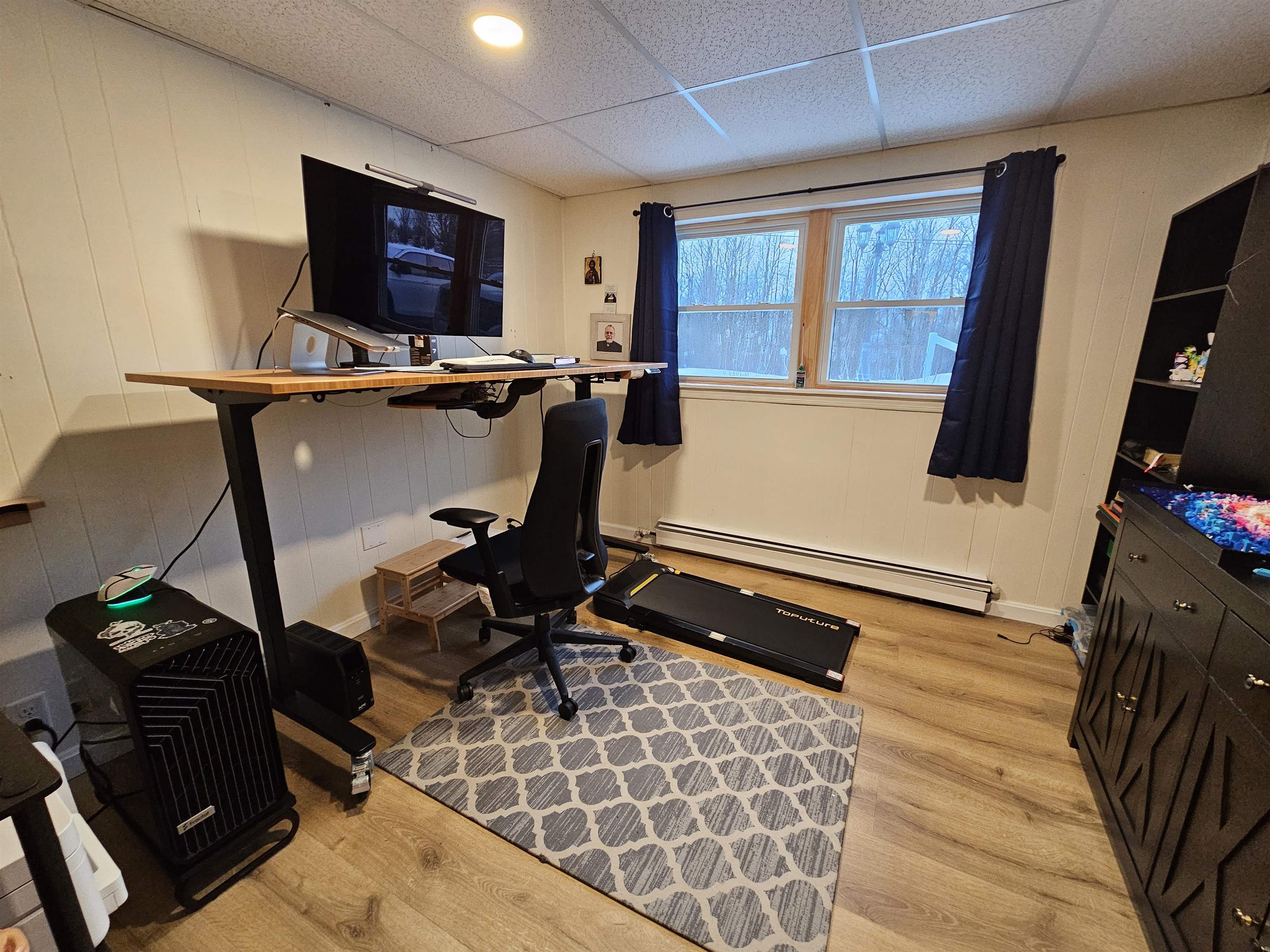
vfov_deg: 89.9
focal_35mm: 13
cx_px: 635
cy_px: 476
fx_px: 477
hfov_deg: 106.2
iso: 400
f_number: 2.2
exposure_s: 1/60
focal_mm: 2.2
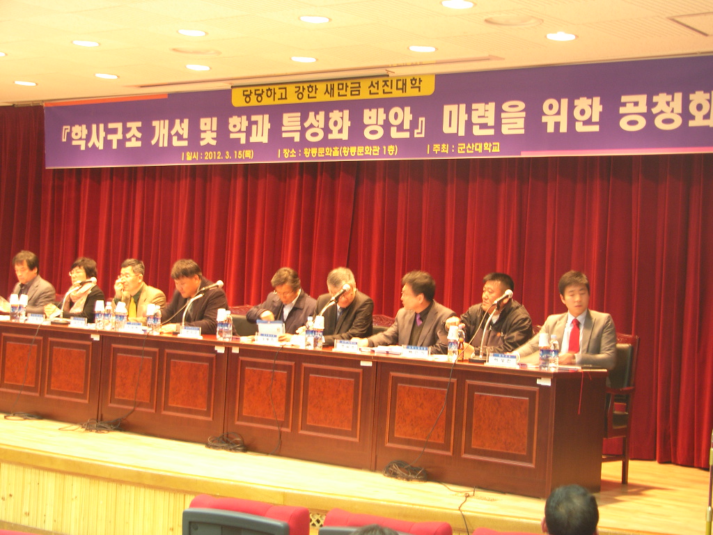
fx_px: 1442
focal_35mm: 70
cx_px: 356
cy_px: 268
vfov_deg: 21.0
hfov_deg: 27.8
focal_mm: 18
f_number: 3.2
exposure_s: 1/8
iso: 100
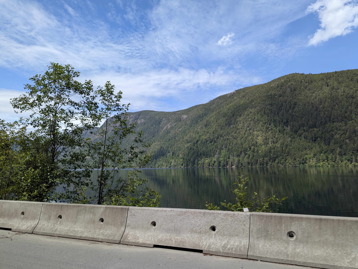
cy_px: 140
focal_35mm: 25
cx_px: 186
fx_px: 259
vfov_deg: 54.9
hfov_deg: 69.4
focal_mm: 6.81
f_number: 1.85
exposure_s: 1/1381
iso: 41
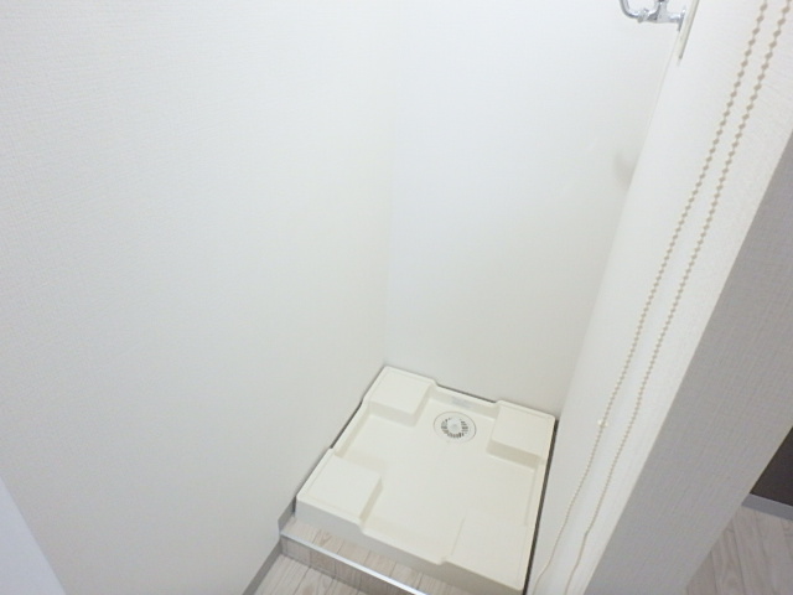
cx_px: 396
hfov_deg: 79.0
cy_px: 298
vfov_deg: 63.4
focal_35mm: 21
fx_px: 481
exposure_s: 1/30
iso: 500
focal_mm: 3.7
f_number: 3.5
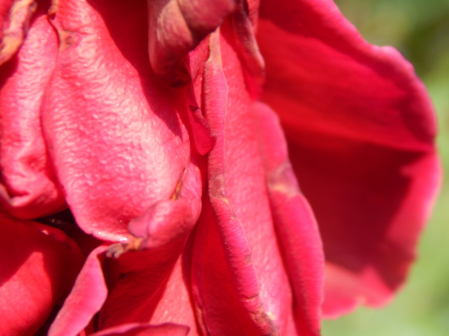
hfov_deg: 15.1
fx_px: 1699
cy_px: 168
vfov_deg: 11.3
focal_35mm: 131
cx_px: 224
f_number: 4.8
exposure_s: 1/250
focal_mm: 23.4
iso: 180
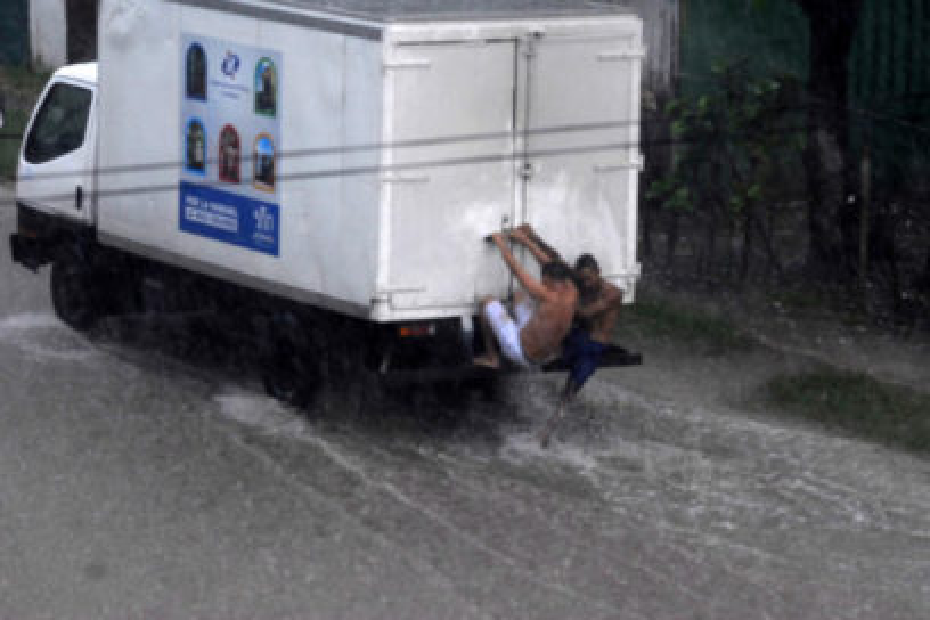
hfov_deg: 11.4
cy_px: 310
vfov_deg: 7.6
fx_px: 4650
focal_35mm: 180
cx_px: 465
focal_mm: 120
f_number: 5.6
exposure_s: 1/250
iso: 560
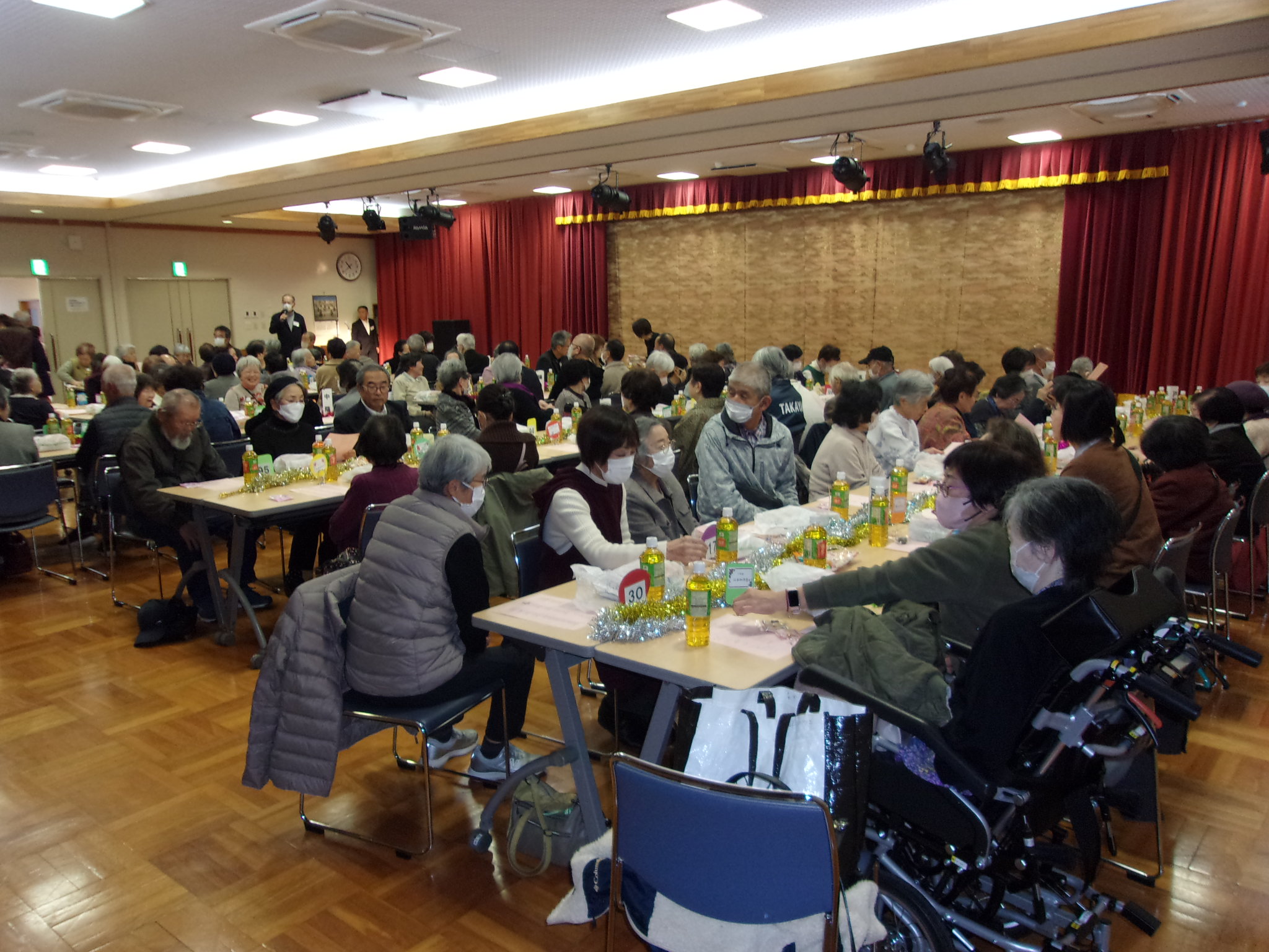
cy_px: 476
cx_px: 634
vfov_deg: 51.4
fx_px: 990
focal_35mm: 27
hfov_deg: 65.3
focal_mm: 4.9
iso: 200
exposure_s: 1/34
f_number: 3
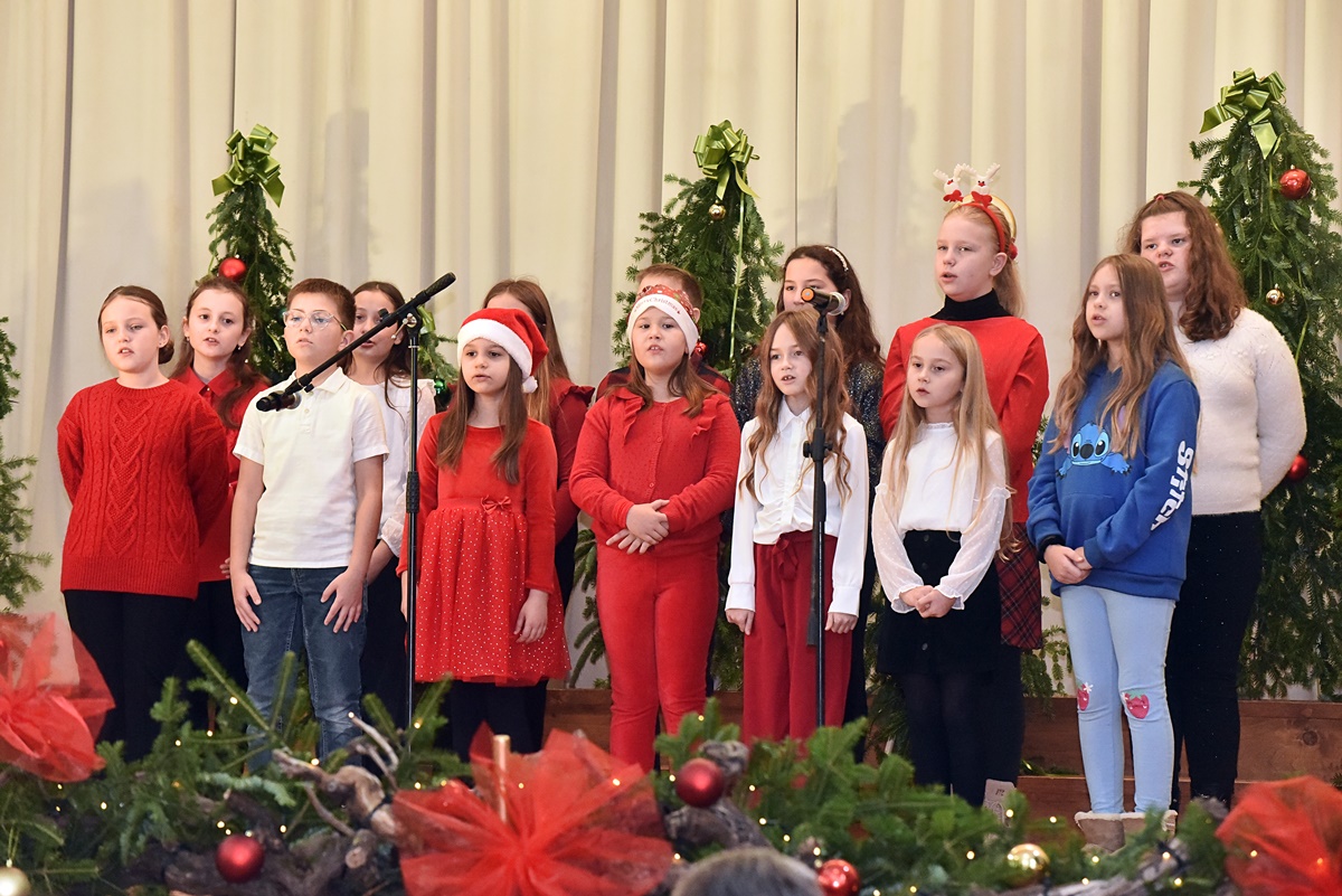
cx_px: 671
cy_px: 448
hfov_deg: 12.8
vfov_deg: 8.6
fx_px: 5966
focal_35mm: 160
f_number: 5.6
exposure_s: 1/160
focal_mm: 160
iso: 5000
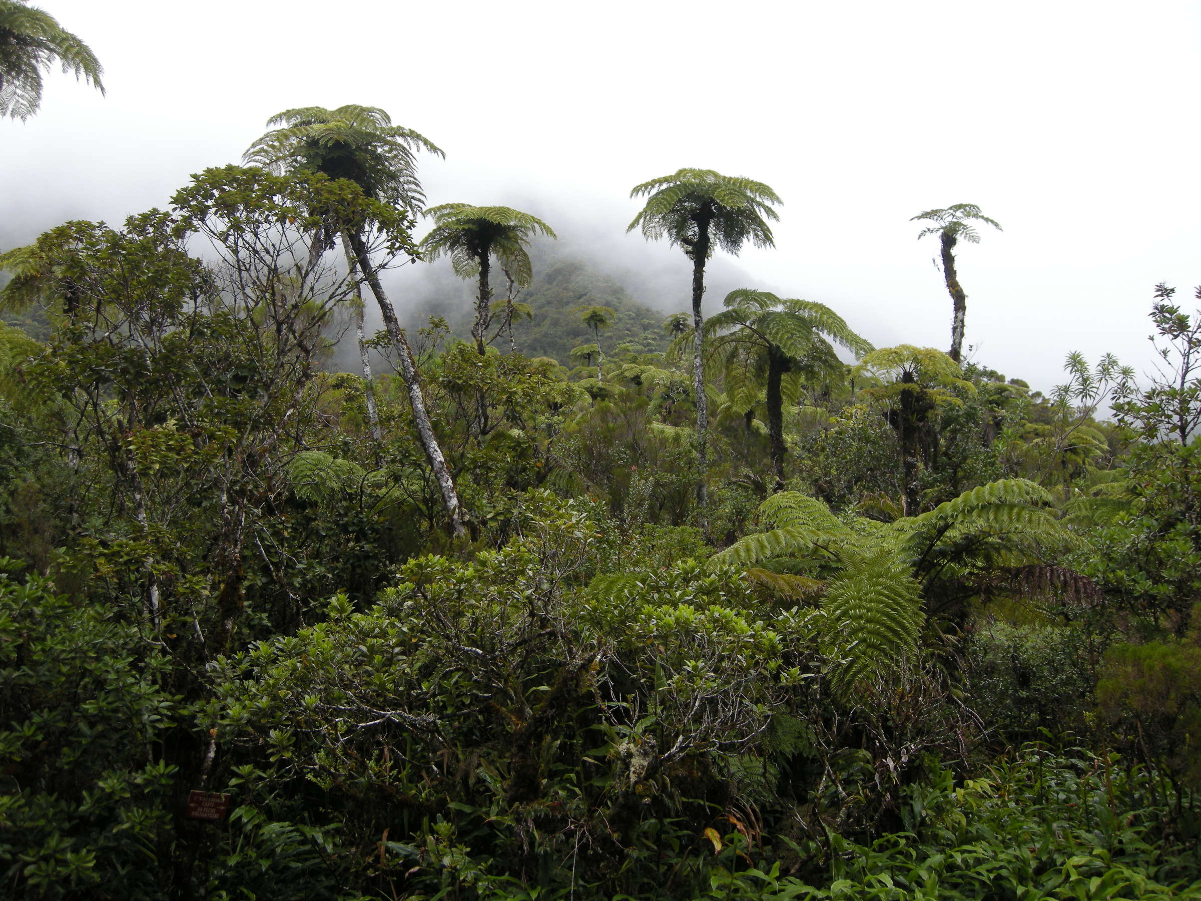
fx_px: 1214
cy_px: 450
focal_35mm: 35
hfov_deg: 52.6
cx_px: 600
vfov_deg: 40.7
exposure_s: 1/83
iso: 64
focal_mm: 7.5
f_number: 3.4
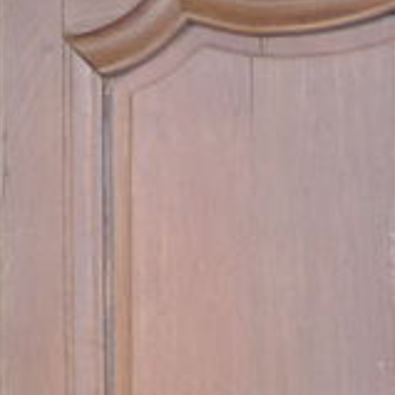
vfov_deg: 9.3
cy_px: 981
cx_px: 691
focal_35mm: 167
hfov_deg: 10.0
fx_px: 2156
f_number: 2.9
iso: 100
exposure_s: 1/100
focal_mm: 5.4
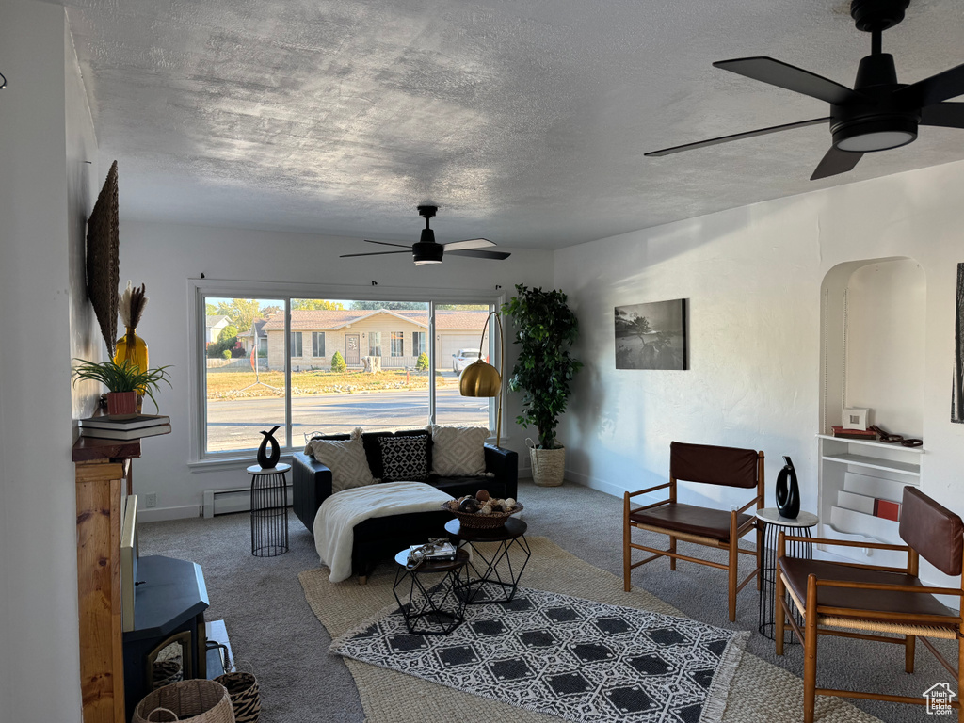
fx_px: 668
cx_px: 482
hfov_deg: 71.6
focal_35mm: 24
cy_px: 362
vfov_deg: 56.8
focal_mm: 6.76
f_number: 1.78
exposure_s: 1/160
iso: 100
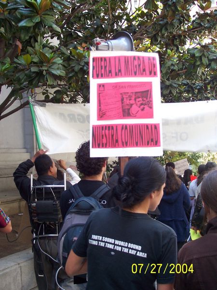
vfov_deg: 33.8
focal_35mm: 57
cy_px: 145
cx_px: 108
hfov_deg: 25.7
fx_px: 476
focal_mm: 8.6
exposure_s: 1/60
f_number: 3.4
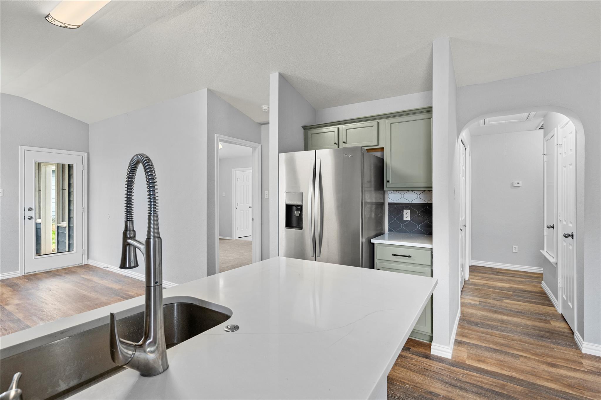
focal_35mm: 17
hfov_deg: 93.3
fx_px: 284
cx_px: 300
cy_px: 200
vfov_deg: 70.4
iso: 400
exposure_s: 1/8
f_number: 8
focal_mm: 17
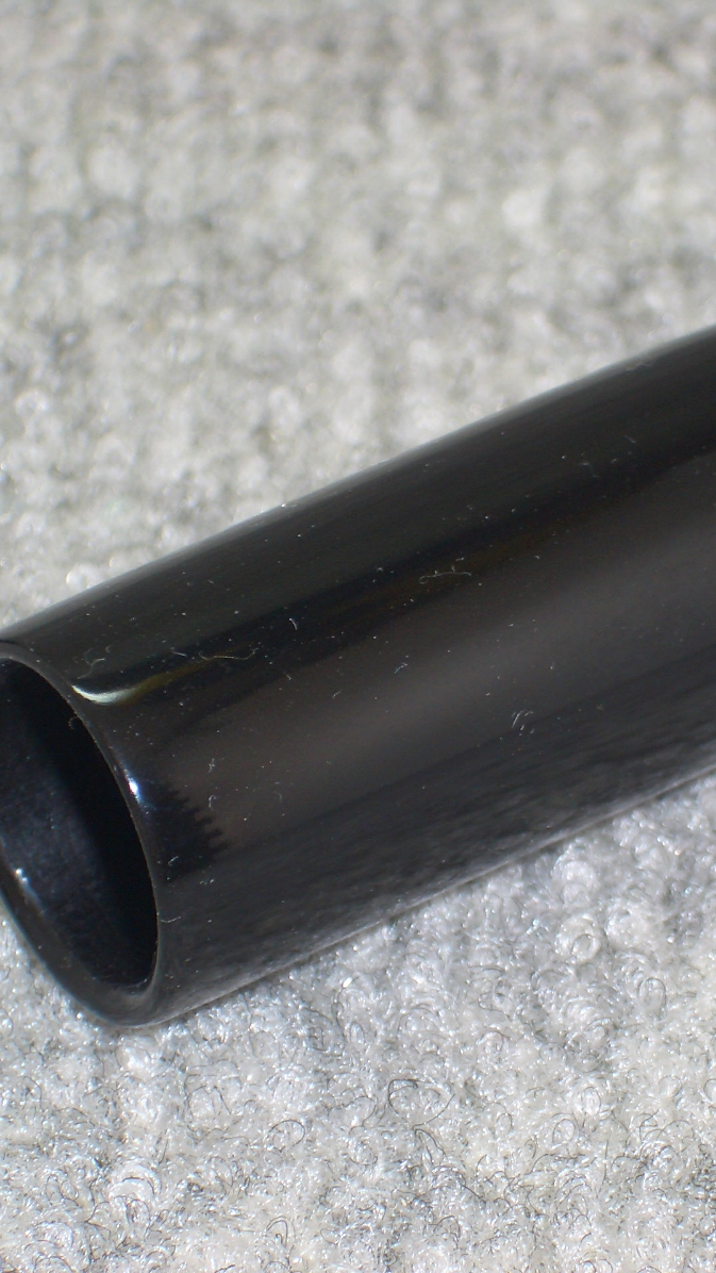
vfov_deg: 14.1
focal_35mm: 153
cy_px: 635
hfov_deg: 7.9
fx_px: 5163
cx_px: 501
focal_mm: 17.4
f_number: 4.8
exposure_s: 1/60
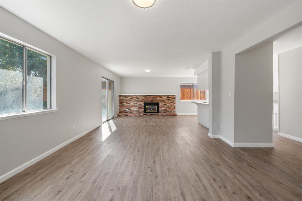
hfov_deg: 100.4
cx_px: 151
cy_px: 100
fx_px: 126
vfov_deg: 77.3
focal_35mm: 15
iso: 100
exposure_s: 1/2.5
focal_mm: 15
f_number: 10
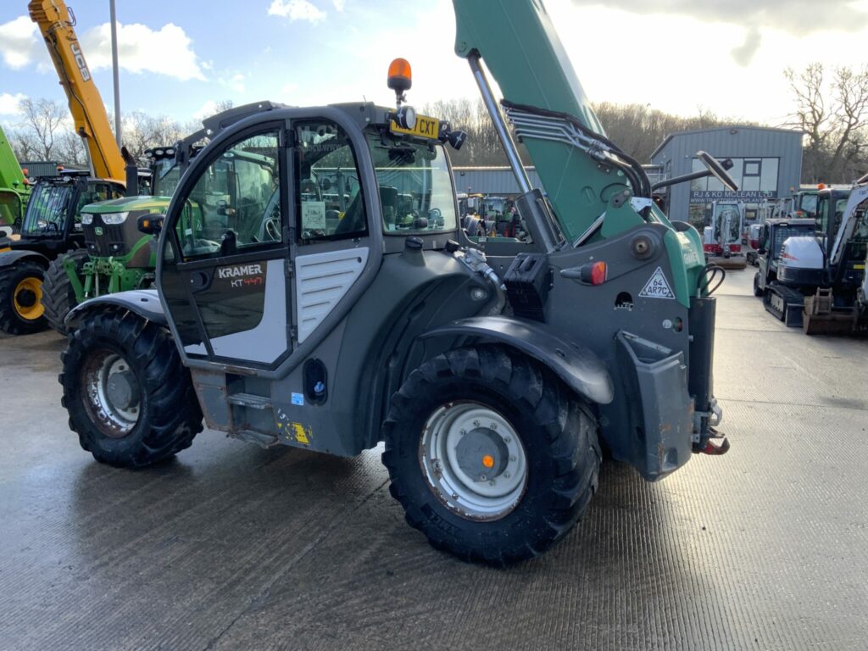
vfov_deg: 48.2
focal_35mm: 29
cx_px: 434
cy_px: 326
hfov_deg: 61.7
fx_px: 727
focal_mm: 3
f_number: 1.8
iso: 16
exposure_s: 1/312
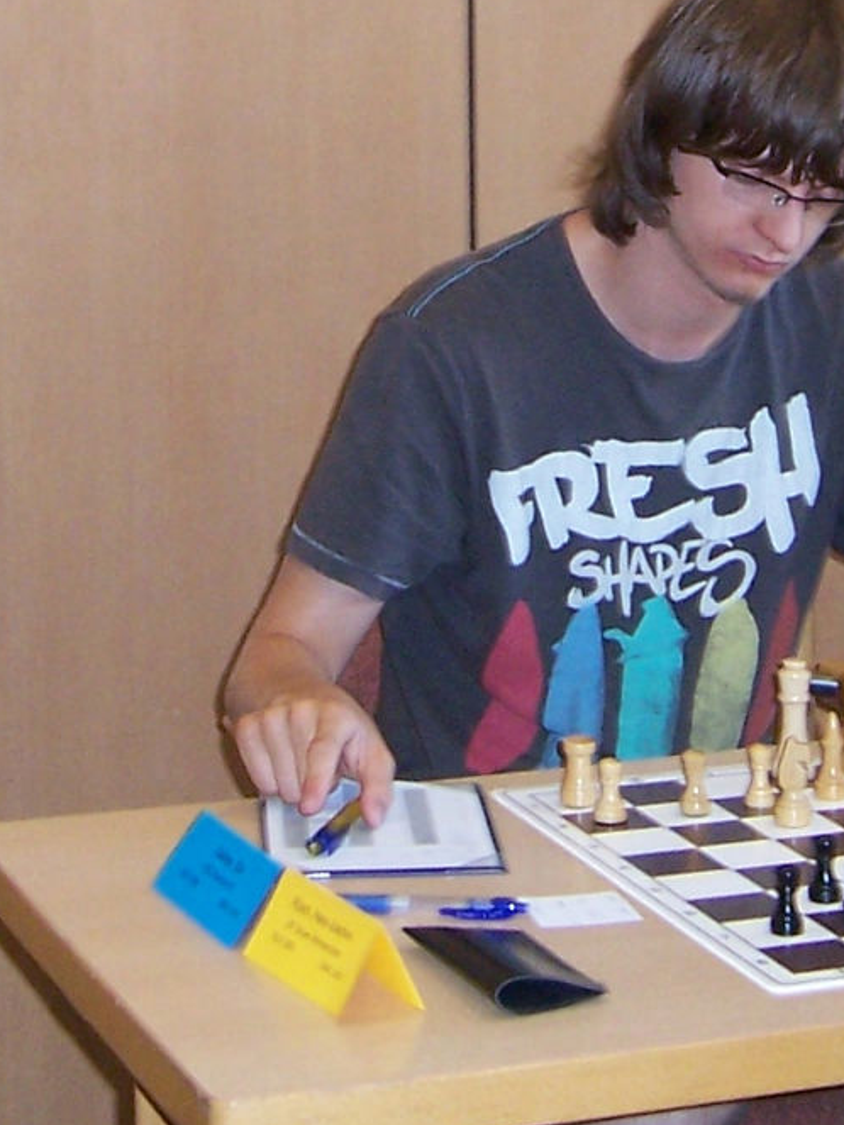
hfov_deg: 13.3
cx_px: 495
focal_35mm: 111
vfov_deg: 17.4
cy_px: 75
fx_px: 3609
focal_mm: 6
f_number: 3
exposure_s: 1/60
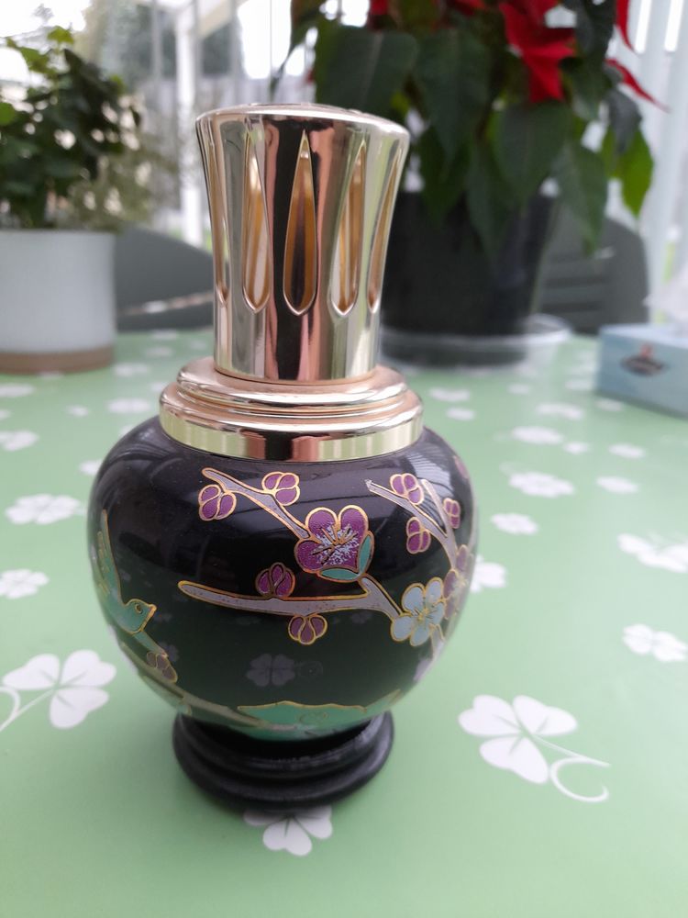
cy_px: 459
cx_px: 344
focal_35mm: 25
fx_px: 663
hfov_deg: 54.9
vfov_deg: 69.4
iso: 200
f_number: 2
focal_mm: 4.6
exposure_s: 1/50
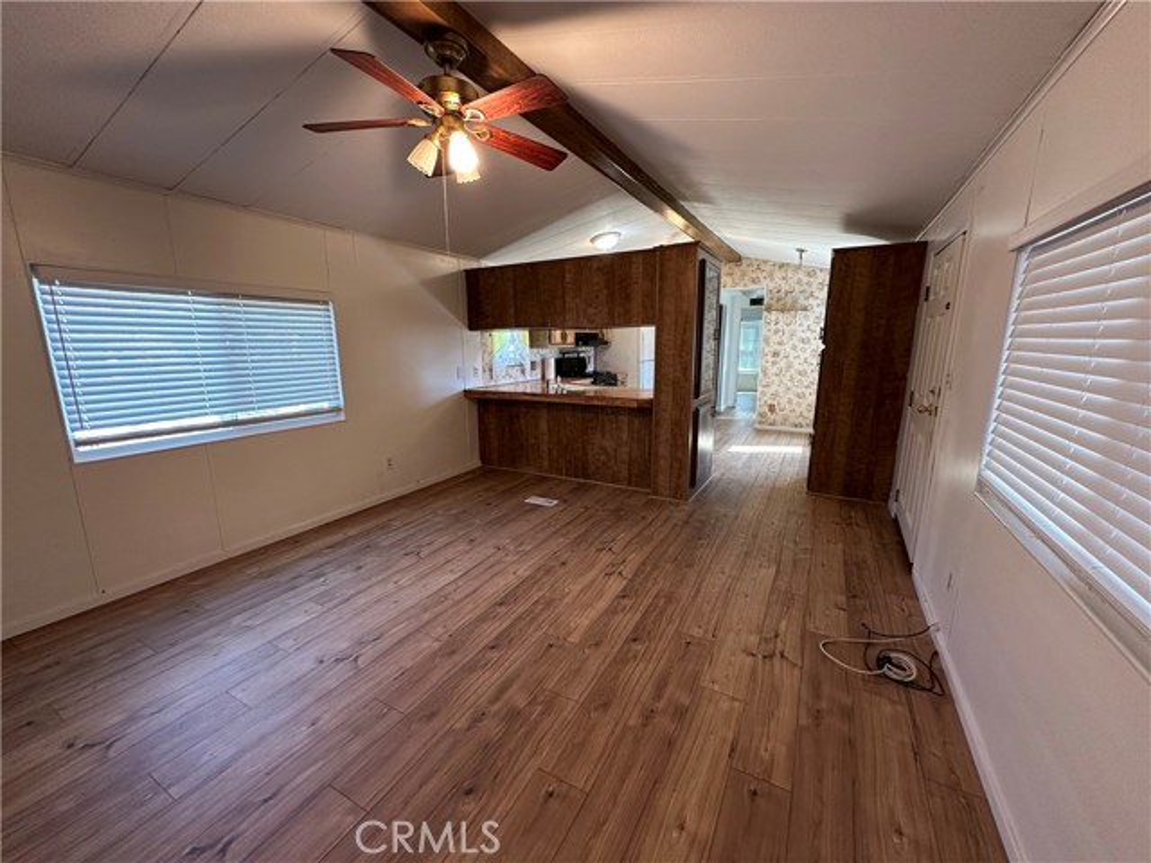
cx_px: 576
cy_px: 432
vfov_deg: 85.7
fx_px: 466
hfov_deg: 102.1
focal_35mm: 14
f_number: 2.2
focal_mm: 2.22
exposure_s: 1/60
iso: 160
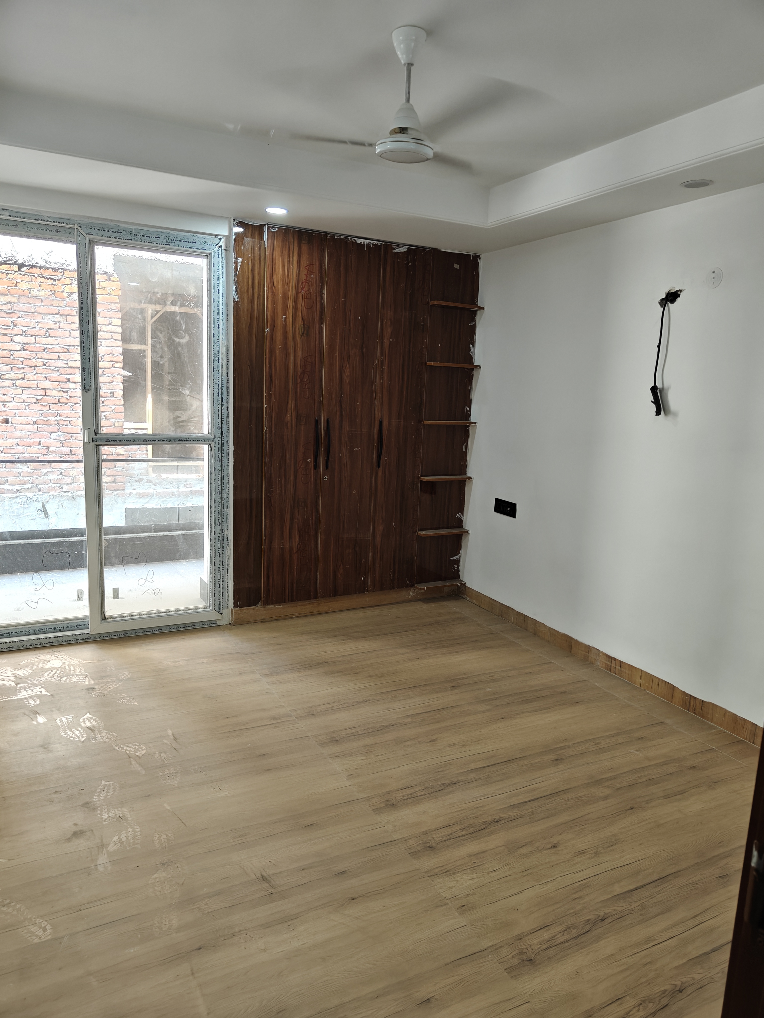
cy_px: 509
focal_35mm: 24
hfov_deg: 56.8
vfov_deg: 71.6
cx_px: 382
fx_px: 706
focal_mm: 5.59
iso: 160
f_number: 1.8
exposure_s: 1/100
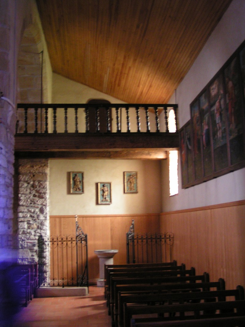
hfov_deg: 37.7
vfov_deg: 49.0
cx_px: 122
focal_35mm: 38
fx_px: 359
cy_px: 164
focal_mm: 5.8
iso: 200
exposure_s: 1/1.3
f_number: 2.8
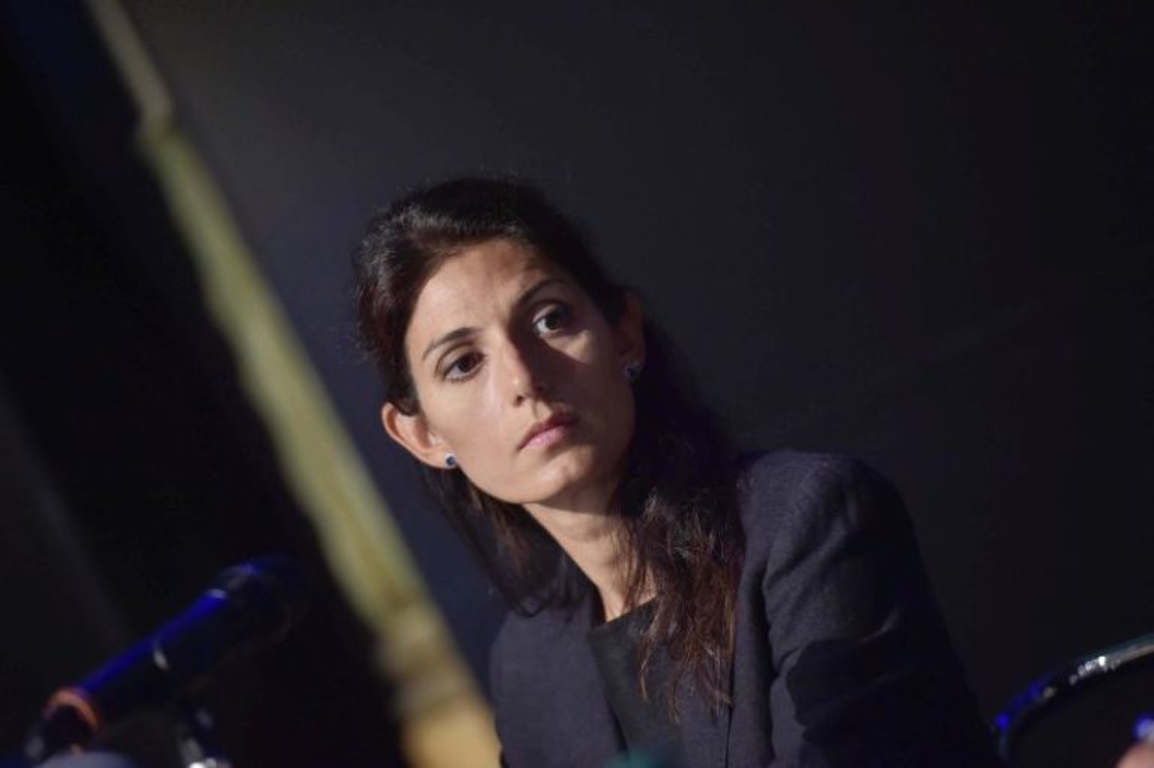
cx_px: 577
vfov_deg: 6.9
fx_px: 6407
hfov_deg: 10.3
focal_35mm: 200
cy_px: 384
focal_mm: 200
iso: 4000
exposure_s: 1/250
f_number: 4.5
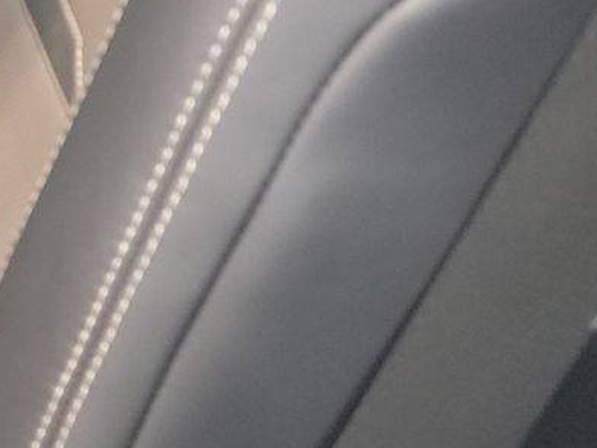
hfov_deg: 15.7
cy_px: 23
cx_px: -603
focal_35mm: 98
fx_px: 1690
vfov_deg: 14.9
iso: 850
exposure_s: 1/30
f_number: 1.8
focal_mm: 6.7
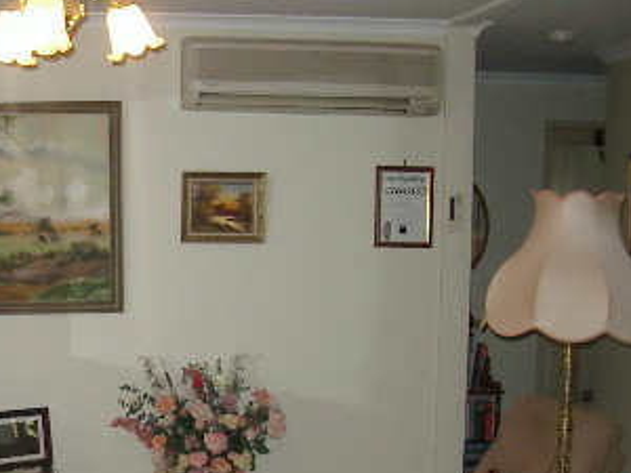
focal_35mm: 81
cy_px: 420
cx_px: -17
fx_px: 1477
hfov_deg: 23.0
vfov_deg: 17.9
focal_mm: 5.8
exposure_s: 1/60
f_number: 2.6
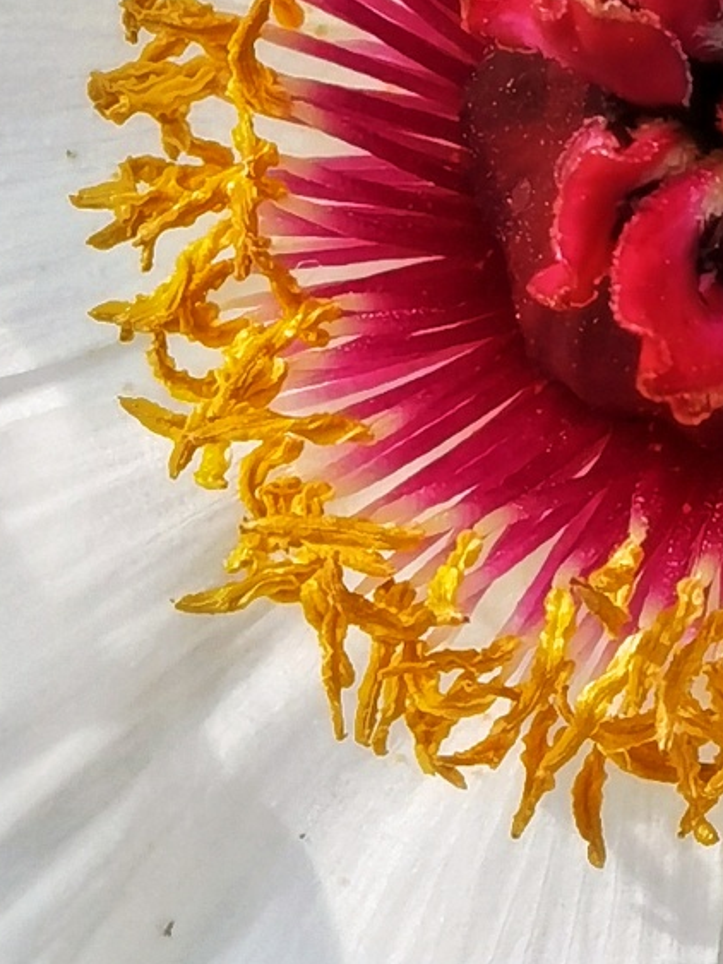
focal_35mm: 288
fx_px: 8023
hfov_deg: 5.1
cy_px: 214
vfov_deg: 6.9
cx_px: 745
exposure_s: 1/2639
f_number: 1.9
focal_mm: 6.71
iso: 50
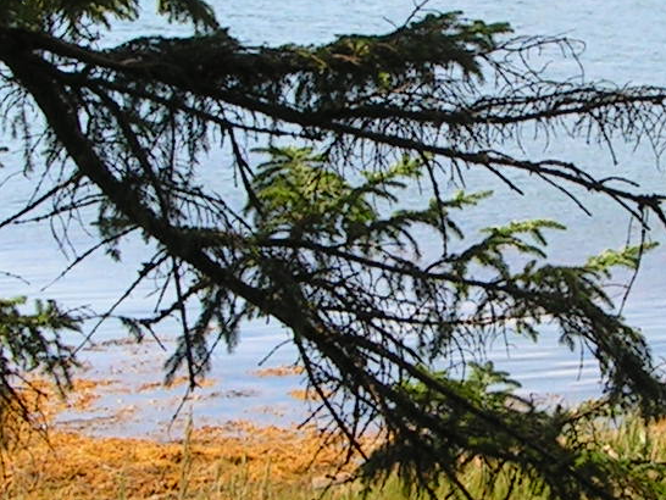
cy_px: 117
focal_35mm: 158
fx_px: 3041
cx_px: 584
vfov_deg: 9.4
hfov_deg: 12.4
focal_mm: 6.3
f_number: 5.6
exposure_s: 1/200
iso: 50
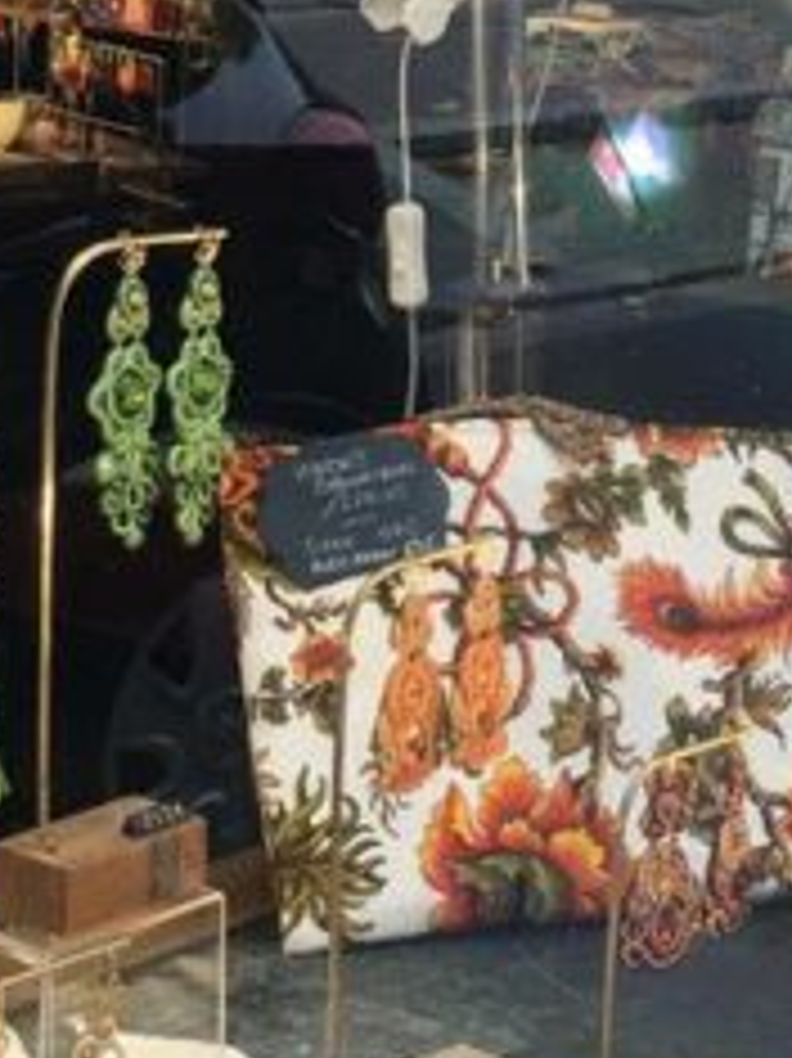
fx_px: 3389
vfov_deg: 17.3
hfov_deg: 13.3
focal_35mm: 111
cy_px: -32
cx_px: 299
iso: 32
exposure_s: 1/50
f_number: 2.2
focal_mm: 4.15
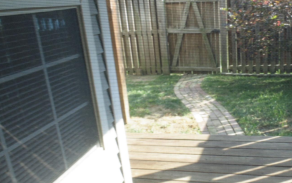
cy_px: 103
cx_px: 198
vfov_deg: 34.4
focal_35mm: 37
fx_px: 294
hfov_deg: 51.6
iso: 80
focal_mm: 4
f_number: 3.1
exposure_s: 1/80
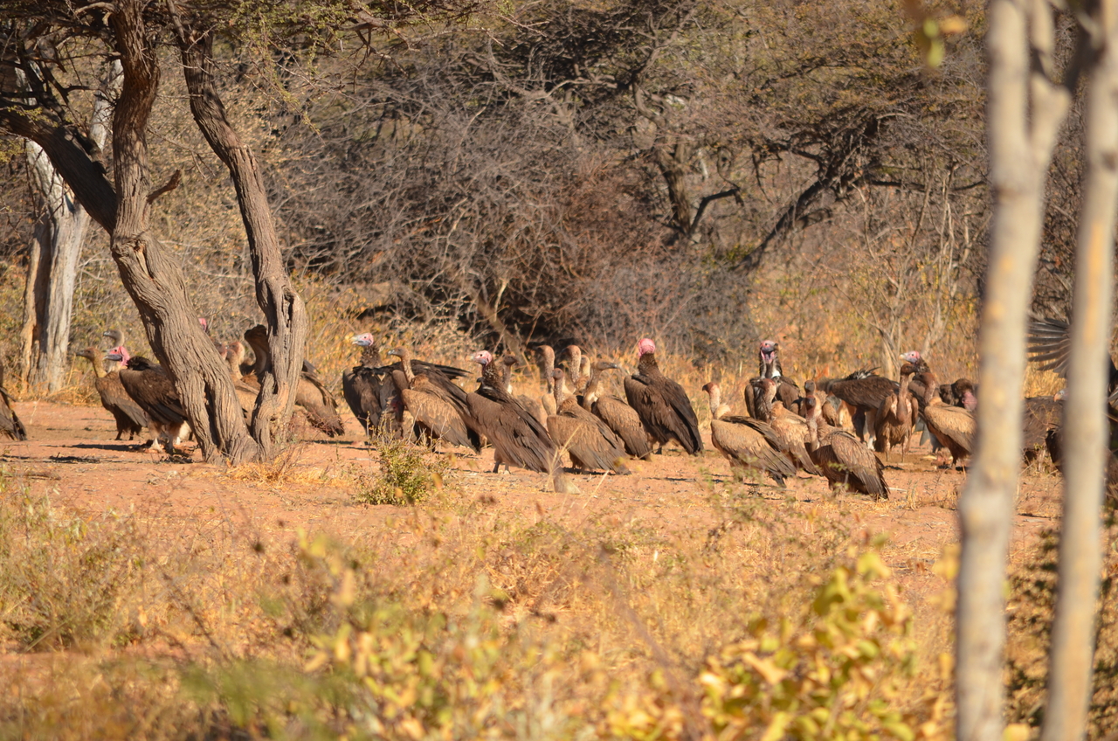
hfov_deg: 4.6
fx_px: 13947
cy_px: 370
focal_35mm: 450
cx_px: 559
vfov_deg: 3.0
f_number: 6.3
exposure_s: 1/640
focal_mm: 300
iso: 200
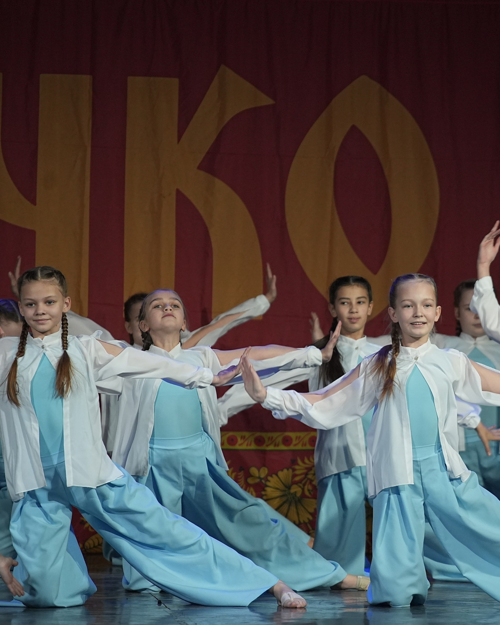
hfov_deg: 5.6
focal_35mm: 278
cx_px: 453
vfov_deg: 7.0
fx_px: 5142
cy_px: 304
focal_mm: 188
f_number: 4
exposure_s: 1/400
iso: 2000
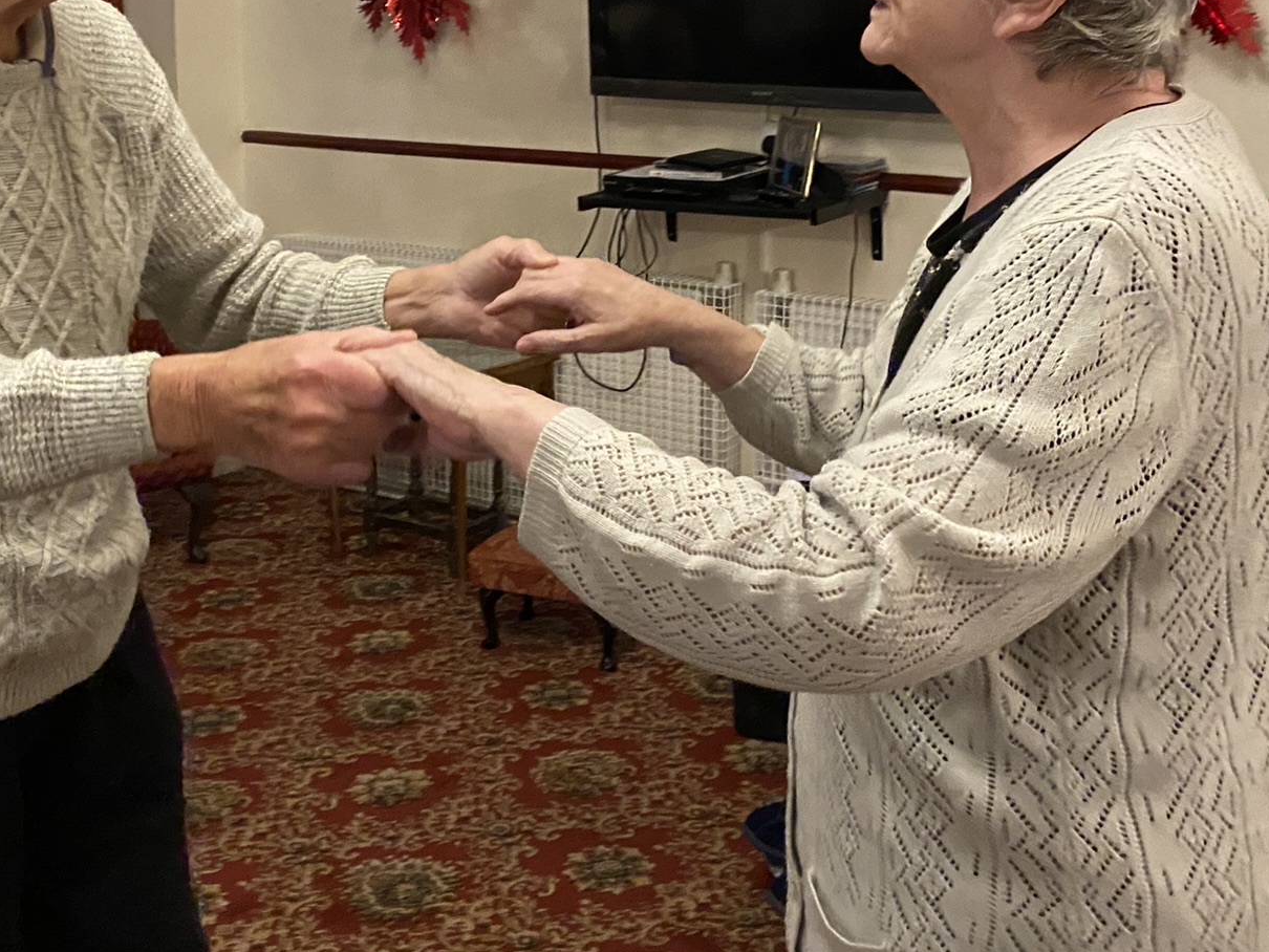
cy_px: 241
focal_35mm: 44
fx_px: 1613
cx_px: 620
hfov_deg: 42.9
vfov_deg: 32.3
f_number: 1.8
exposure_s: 1/25
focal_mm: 4.25
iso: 500
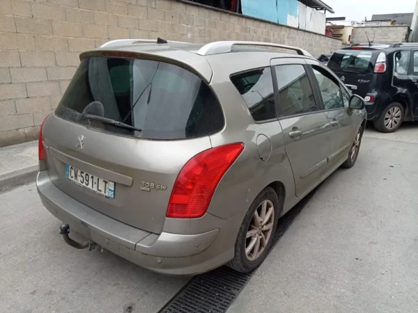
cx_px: 209
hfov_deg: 63.4
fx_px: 338
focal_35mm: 28
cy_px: 156
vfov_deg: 49.7
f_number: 2.2
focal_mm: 3.46
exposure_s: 1/208
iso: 100
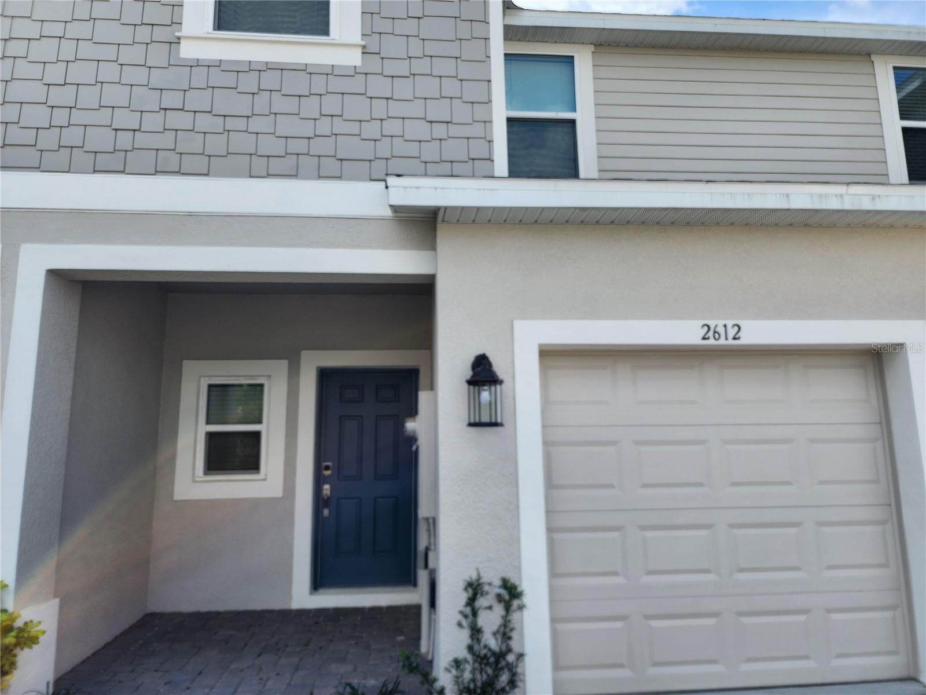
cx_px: 463
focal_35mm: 23
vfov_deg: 58.9
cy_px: 348
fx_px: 615
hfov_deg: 73.9
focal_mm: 6.4
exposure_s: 1/697
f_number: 1.8
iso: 12
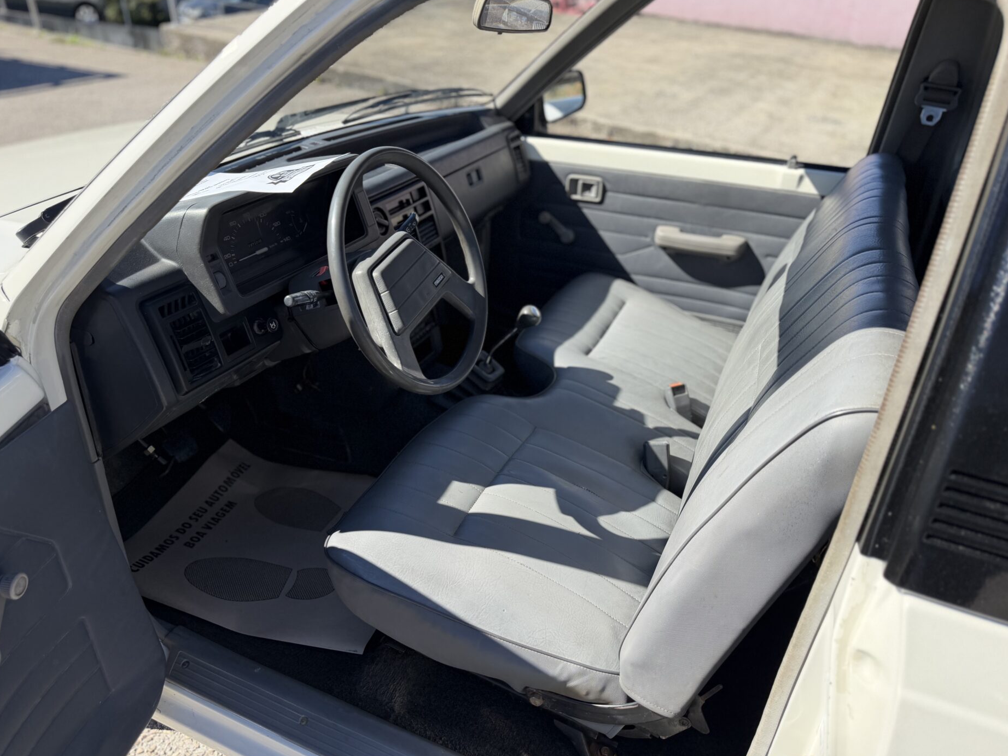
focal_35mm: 25
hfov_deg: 69.4
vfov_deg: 54.9
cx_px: 485
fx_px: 728
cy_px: 386
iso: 100
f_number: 1.78
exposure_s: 1/2907
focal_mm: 6.76
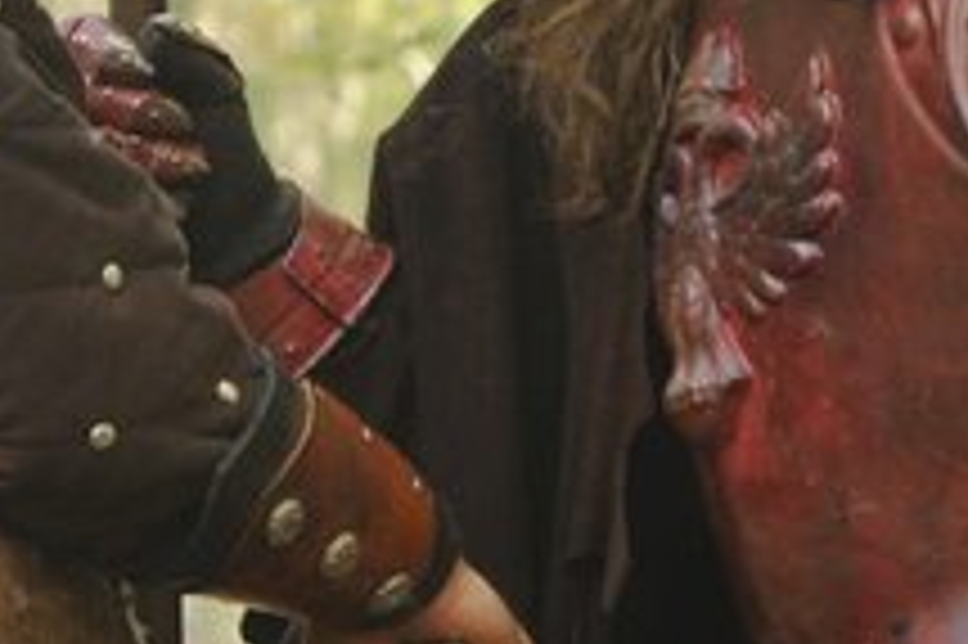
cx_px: 824
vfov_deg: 3.5
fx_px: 10505
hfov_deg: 5.3
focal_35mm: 391
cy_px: -11
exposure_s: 1/160
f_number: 5.6
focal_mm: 70
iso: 320
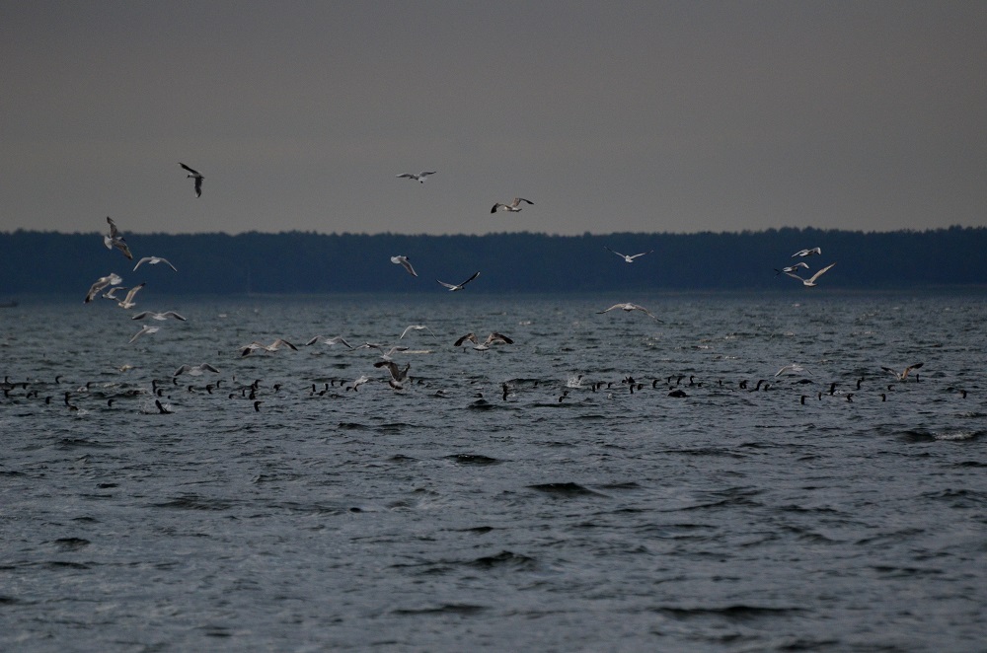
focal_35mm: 450
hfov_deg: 4.6
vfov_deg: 3.0
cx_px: 494
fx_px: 12310
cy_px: 326
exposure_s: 1/8000
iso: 1000
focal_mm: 300
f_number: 5.6
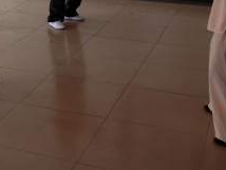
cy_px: -20
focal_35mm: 90
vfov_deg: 16.0
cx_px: 24
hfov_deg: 21.3
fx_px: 588
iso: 64
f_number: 2.4
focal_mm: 4.28
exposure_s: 1/20
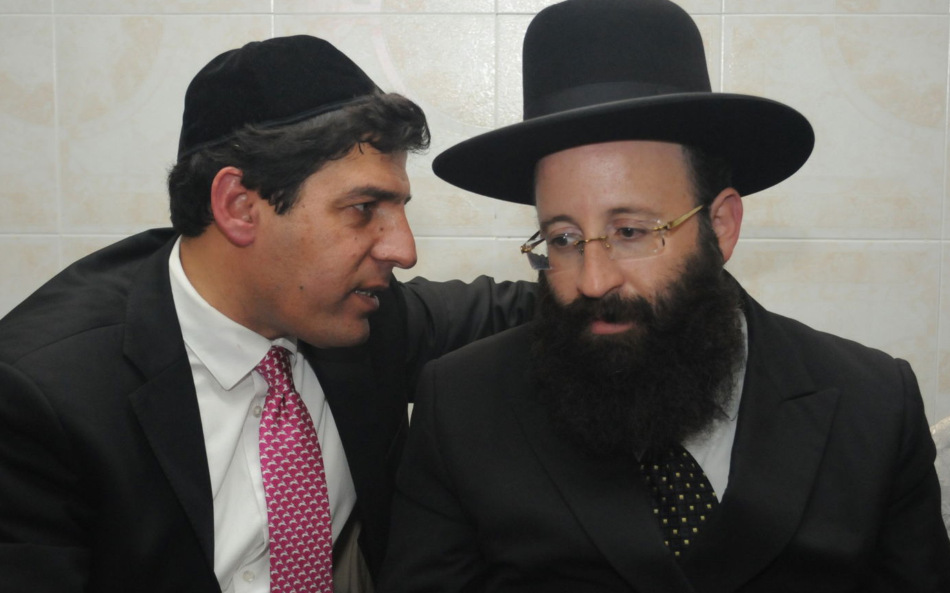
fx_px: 1527
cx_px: 482
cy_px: 306
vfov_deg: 22.0
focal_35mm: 59
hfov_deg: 34.6
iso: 1600
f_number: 5.6
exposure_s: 1/125
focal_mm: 38
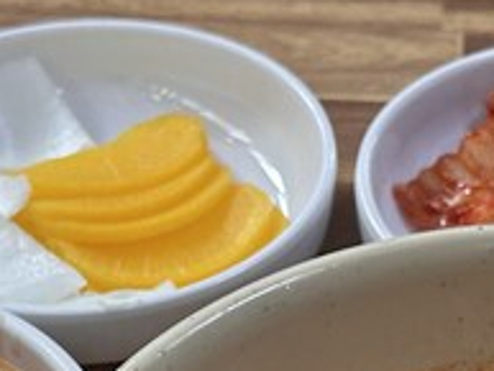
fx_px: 1599
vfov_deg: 13.0
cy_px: 423
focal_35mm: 112
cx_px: 287
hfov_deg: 17.5
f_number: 1.78
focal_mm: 6.86
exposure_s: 1/120
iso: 125
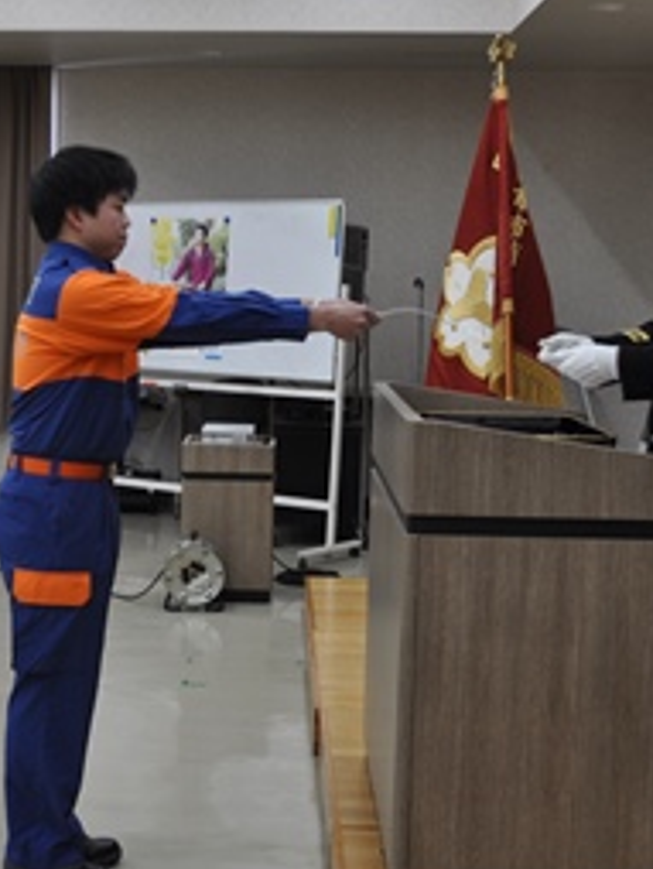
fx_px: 1657
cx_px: 123
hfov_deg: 22.0
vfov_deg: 29.3
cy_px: 479
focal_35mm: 66
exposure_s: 1/125
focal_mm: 26
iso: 400
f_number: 5.6
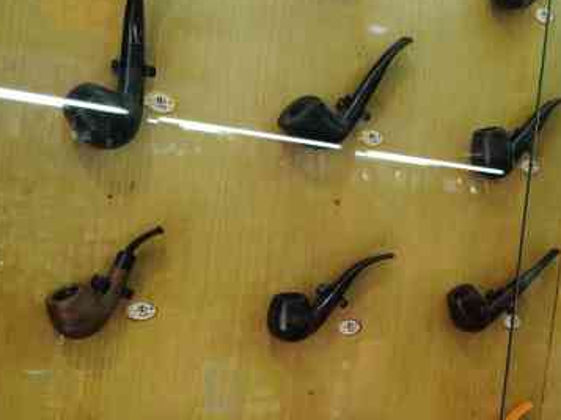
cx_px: 478
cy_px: 254
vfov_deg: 27.4
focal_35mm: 53
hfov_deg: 34.6
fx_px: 858
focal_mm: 5.56
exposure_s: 1/100
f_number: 1.6
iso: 160
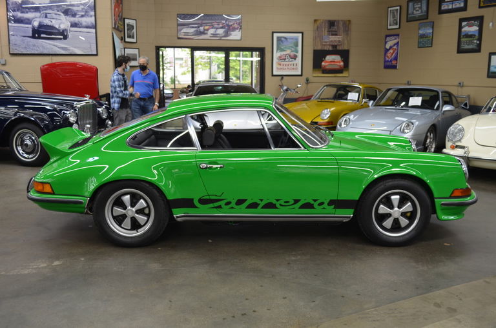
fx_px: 495
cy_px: 164
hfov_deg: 53.2
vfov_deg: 36.7
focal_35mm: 36
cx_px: 248
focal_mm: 24
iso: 640
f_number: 4
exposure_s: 1/60
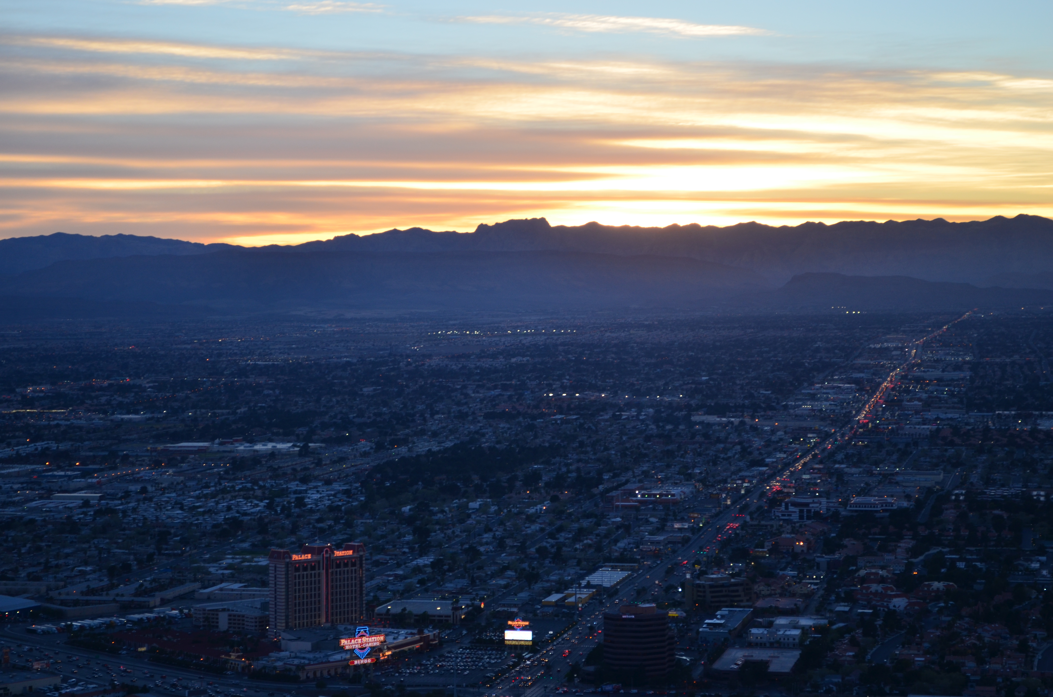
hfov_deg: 24.7
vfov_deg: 16.5
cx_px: 526
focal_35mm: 82
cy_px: 348
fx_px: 2408
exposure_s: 1/125
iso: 220
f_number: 5.6
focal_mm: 55
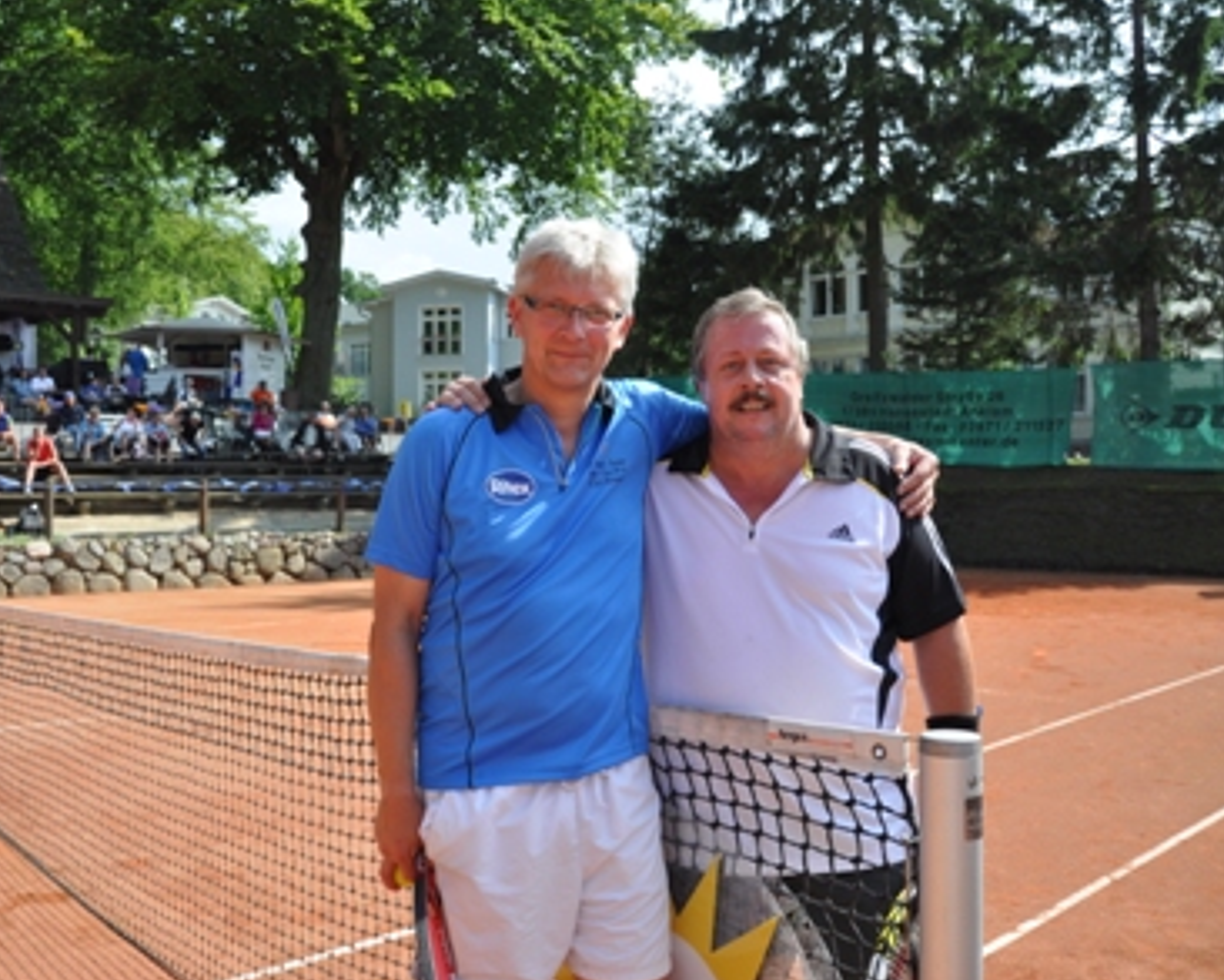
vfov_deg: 47.1
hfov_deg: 56.7
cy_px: 488
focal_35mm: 31
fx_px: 1123
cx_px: 488
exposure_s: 1/1250
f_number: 5
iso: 400
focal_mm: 18
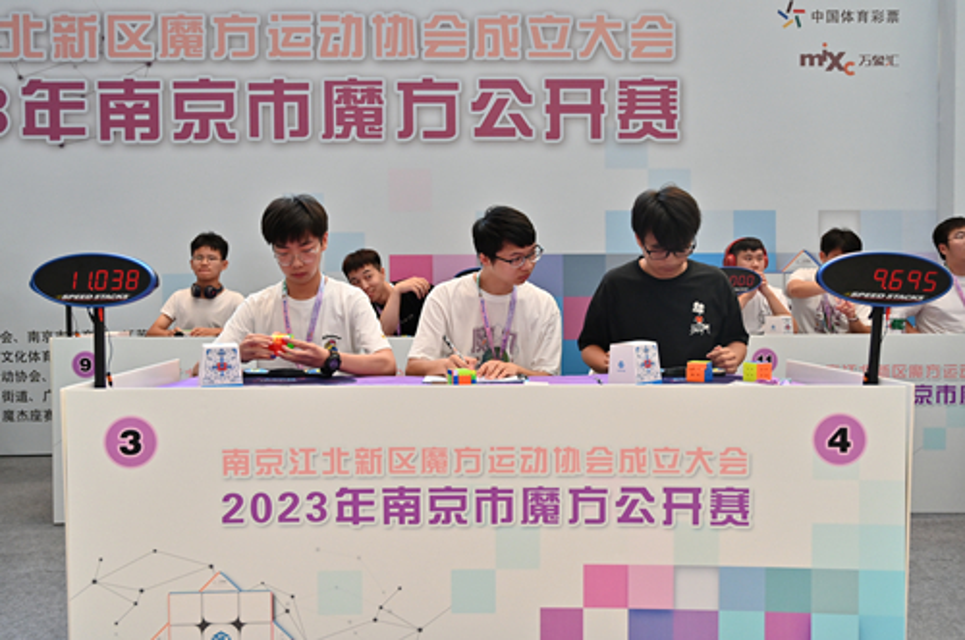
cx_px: 482
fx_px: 870
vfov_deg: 40.4
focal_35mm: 32
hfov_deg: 58.0
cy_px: 320
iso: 1250
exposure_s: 1/640
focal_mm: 32.5
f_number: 4
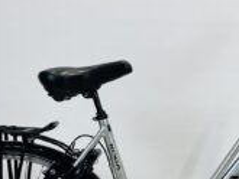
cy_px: 170
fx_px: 491
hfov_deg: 26.8
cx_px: 194
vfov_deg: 20.2
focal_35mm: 71
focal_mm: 4.25
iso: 40
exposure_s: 1/100
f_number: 1.8
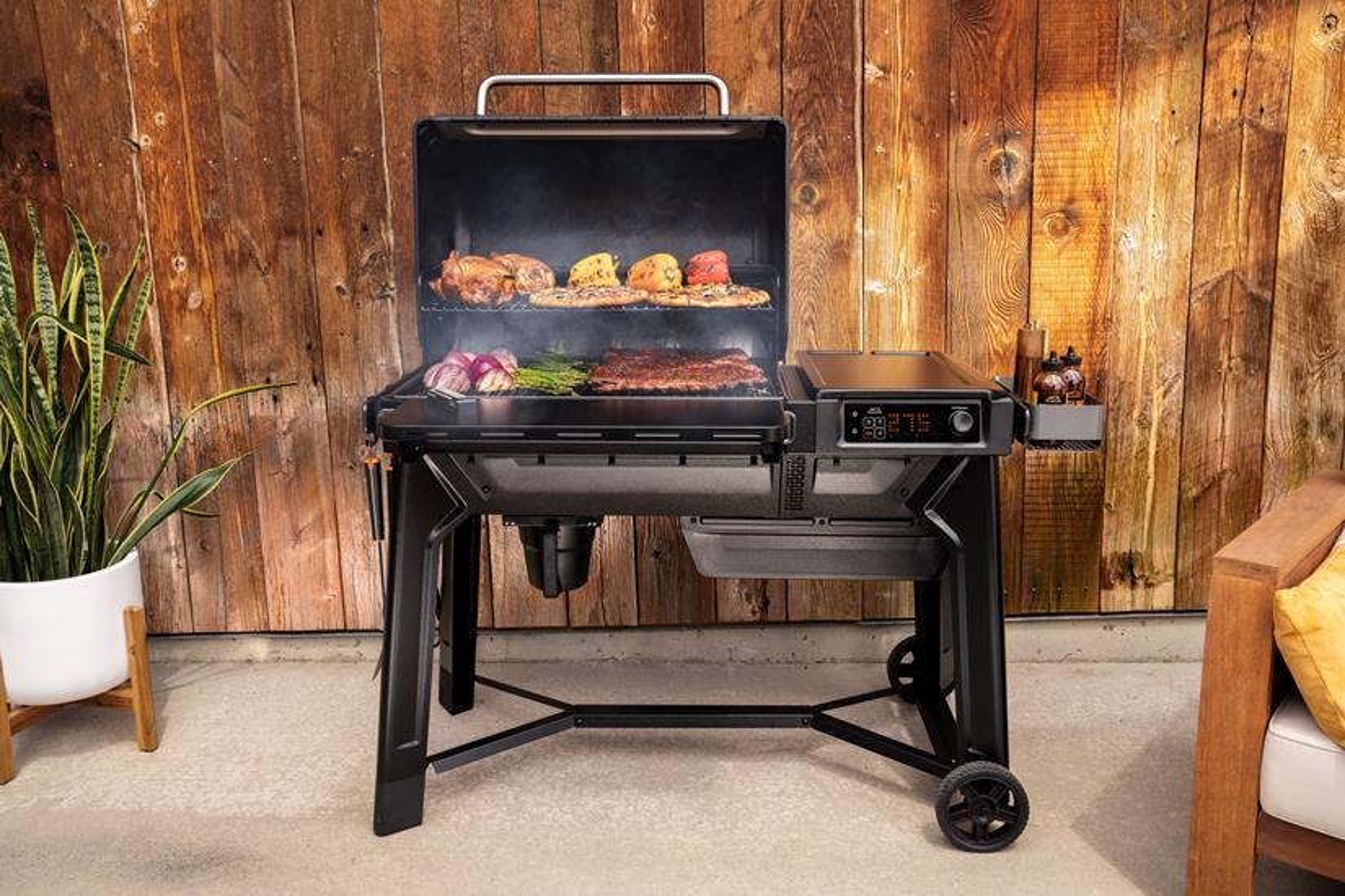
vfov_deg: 41.1
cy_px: 448
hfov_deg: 58.7
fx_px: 1195
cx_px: 672
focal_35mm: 32
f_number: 6.3
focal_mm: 32
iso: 100
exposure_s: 1/160
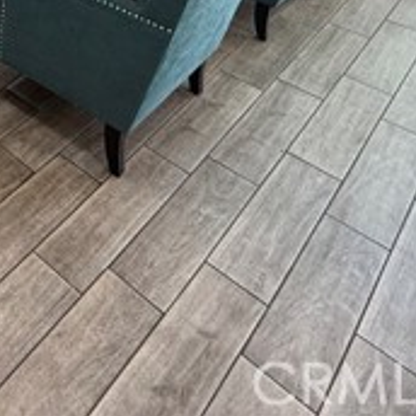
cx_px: -135
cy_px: -162
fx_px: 625
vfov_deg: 28.2
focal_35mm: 46
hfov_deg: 29.2
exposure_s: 1/60
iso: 250
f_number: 2.2
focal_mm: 2.22
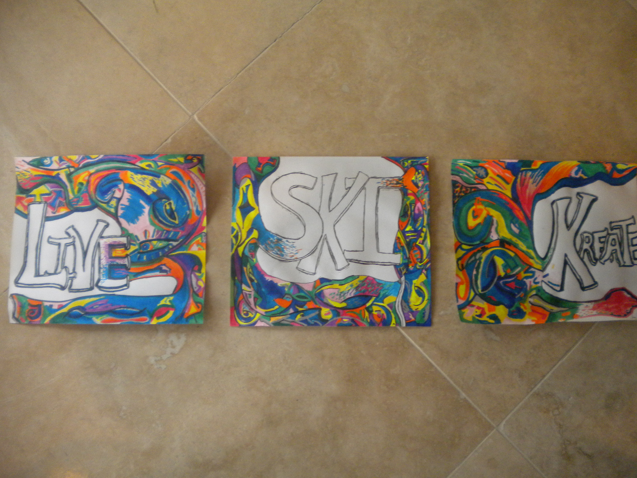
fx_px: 662
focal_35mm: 36
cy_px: 244
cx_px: 327
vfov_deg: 39.7
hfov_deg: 51.3
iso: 372
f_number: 3.1
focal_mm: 6.3
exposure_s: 1/56.5
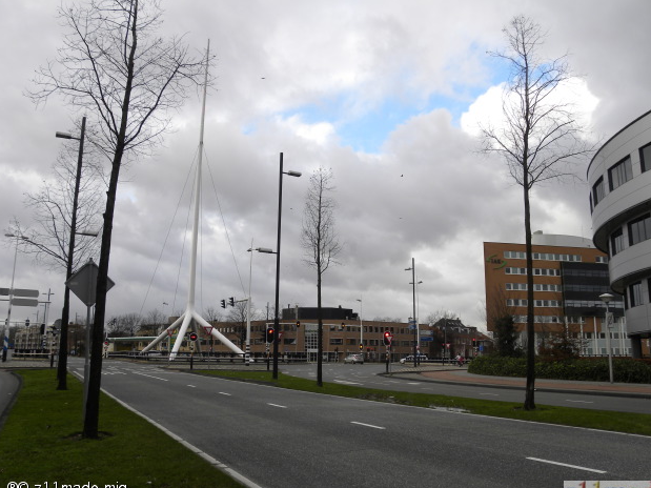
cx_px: 332
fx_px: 564
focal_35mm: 30
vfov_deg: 46.8
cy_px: 249
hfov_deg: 60.0
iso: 64
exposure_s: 1/190
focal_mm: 5.2
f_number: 4
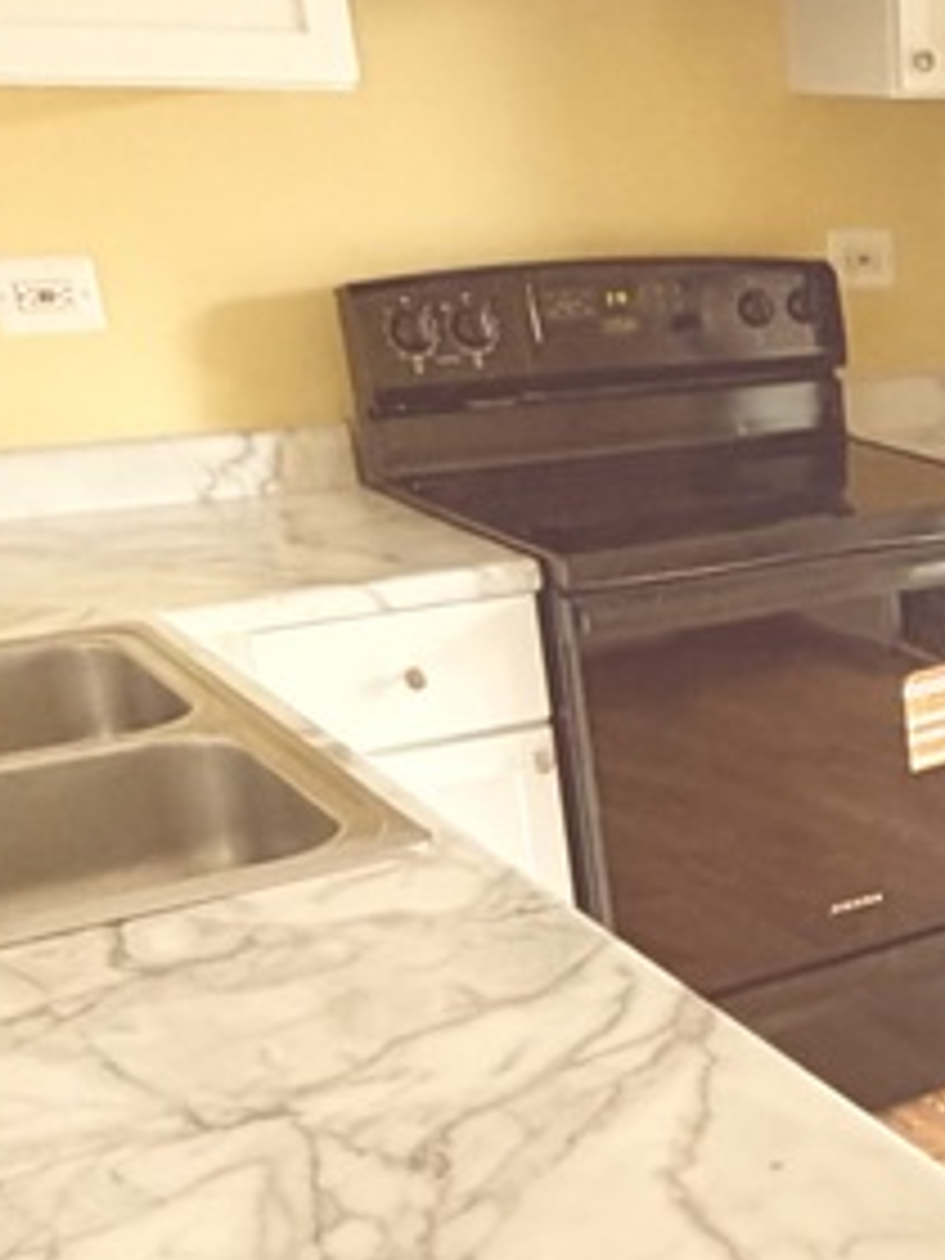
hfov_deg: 24.1
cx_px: 1184
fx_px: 1966
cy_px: 1125
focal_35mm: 54
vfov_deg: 33.7
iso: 320
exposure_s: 1/94
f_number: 2.2
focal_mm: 2.22
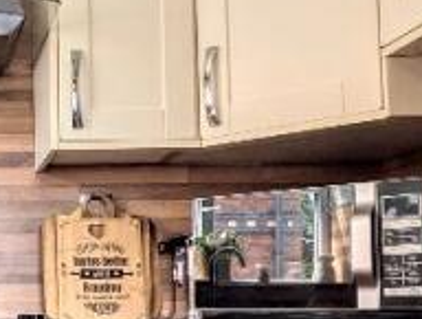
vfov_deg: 22.7
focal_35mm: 64
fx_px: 782
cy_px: 256
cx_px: -81
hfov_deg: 26.8
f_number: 1.7
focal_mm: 2.02
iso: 54
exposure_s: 1/93.8
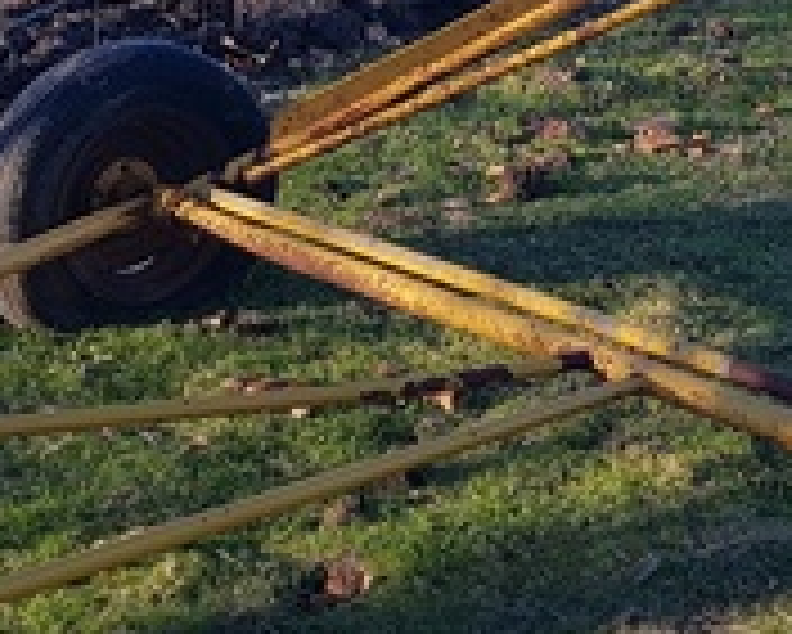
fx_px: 2228
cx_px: 846
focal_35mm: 95
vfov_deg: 15.6
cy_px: -124
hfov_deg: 19.4
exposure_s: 1/890
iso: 40
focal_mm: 4.2
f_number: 1.7
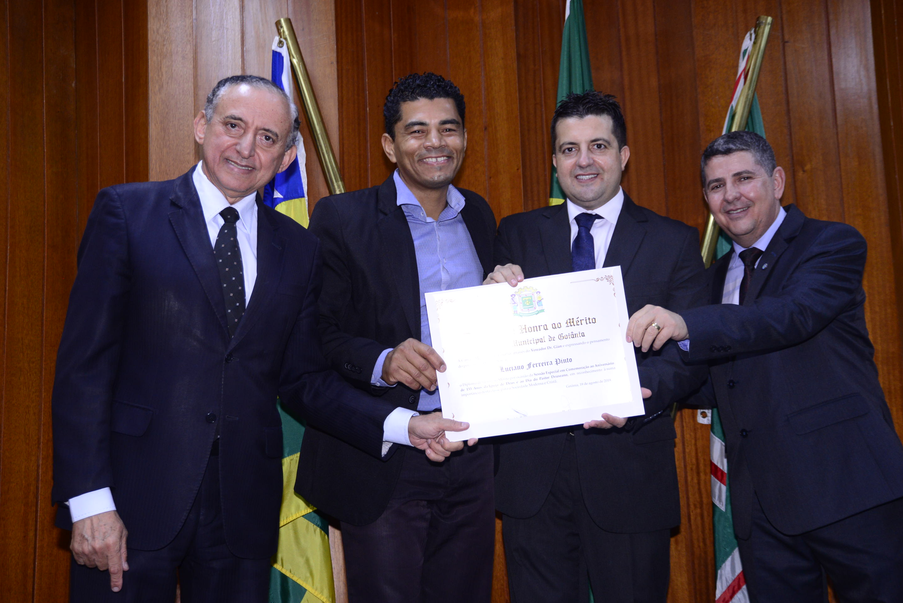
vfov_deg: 27.0
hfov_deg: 39.6
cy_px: 309
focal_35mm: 50
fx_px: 1255
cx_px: 448
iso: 1600
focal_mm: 48
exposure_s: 1/80
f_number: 4.8
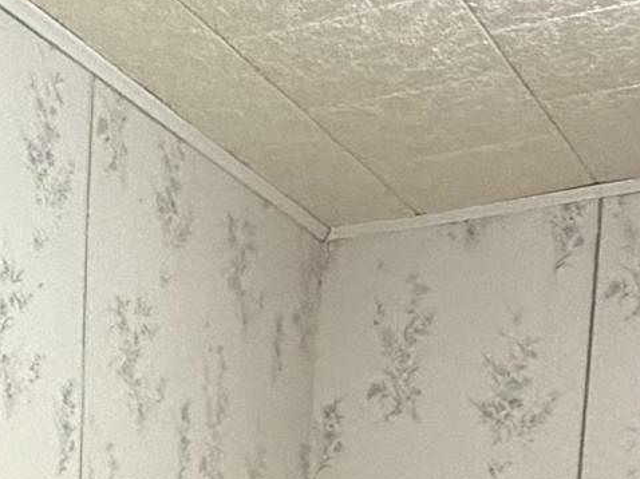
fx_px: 1663
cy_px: 998
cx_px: -98
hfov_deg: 20.6
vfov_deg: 13.6
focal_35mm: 90
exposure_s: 1/60
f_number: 2.2
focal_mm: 2.22
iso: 640
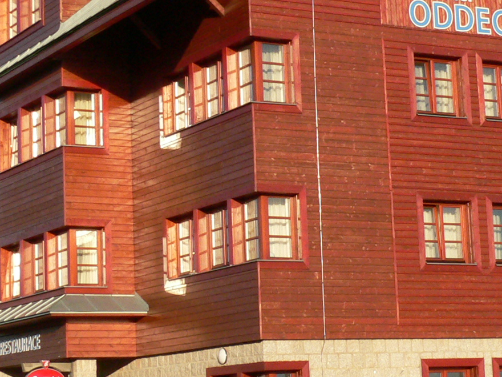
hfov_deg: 18.4
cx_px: 288
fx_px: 1552
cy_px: 166
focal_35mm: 107
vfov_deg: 13.8
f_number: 5.6
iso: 200
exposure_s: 1/800
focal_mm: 7.6
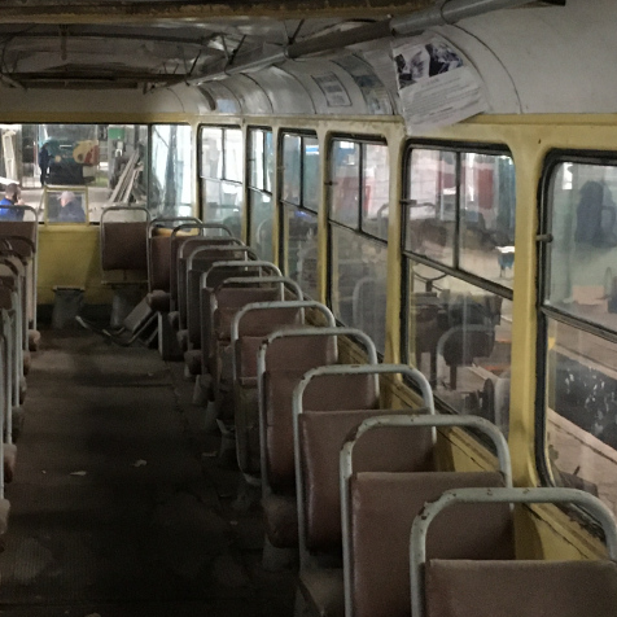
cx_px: 189
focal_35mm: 70
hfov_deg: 24.5
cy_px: 278
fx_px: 1412
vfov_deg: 24.6
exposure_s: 1/17
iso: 320
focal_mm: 4.15
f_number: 2.2
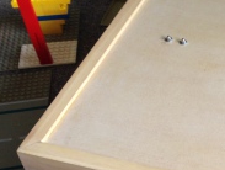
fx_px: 703
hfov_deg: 17.0
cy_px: 105
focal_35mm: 108
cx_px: 301
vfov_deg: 13.7
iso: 50
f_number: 2.4
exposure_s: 1/30
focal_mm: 4.12
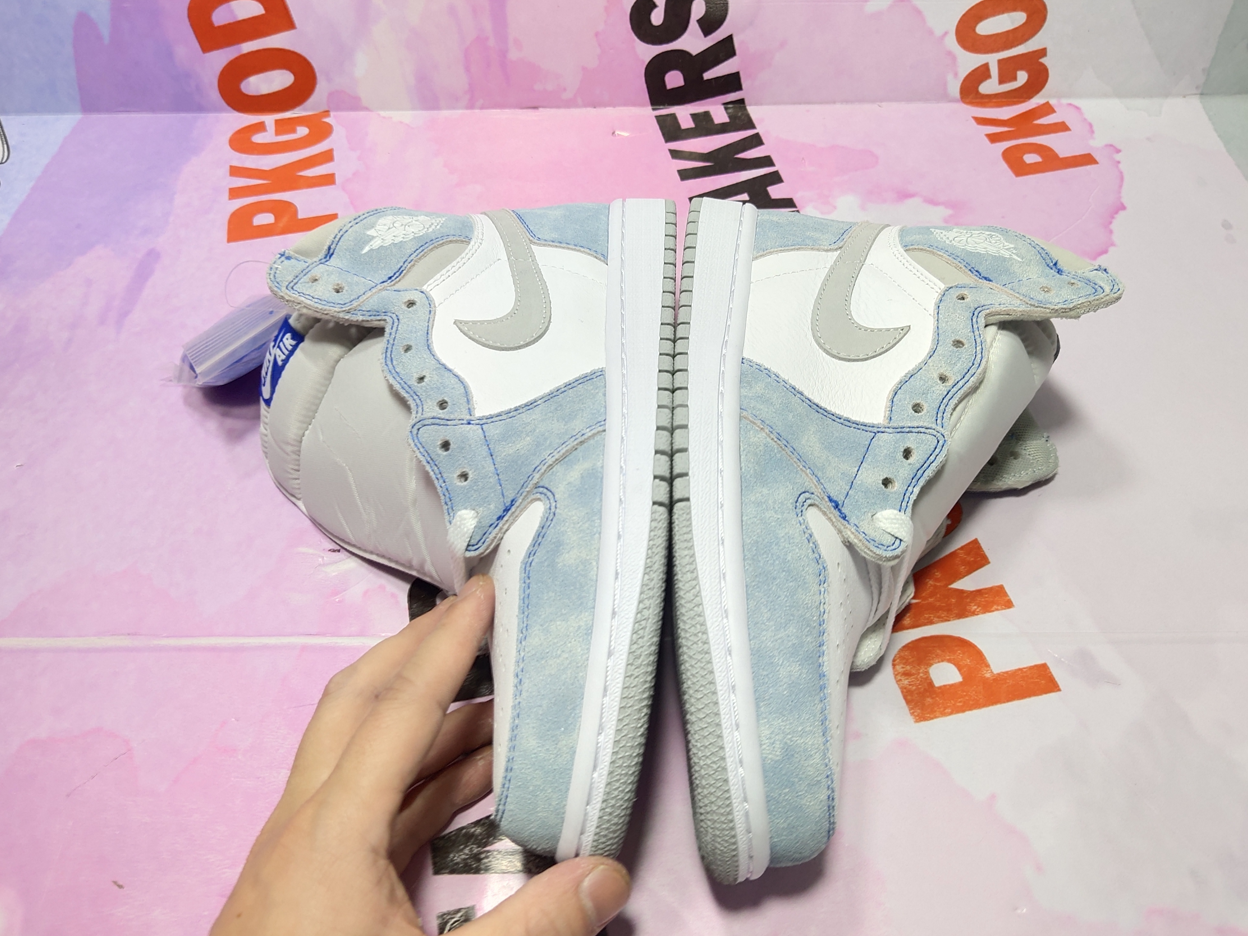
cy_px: 456
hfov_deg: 58.4
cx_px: 621
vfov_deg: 45.4
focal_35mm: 31
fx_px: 1118
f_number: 1.79
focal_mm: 4.35
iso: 50
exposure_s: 1/1671
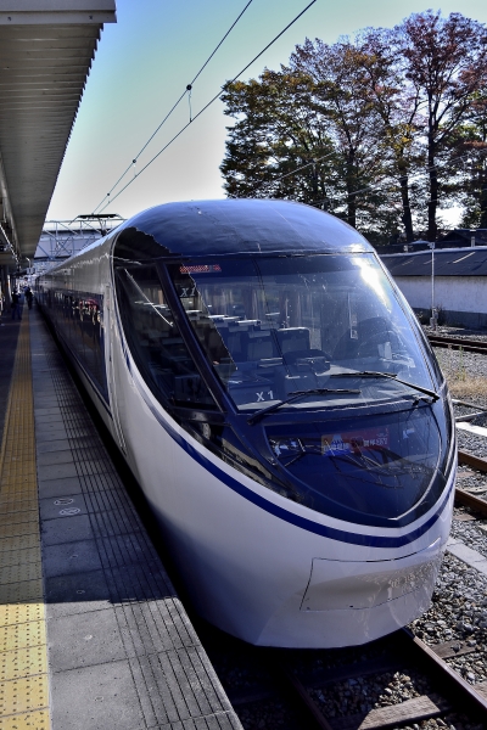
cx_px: 244
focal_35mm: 36
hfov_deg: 36.9
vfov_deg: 53.1
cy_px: 365
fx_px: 730
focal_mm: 24
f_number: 4.2
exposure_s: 1/800
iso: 320
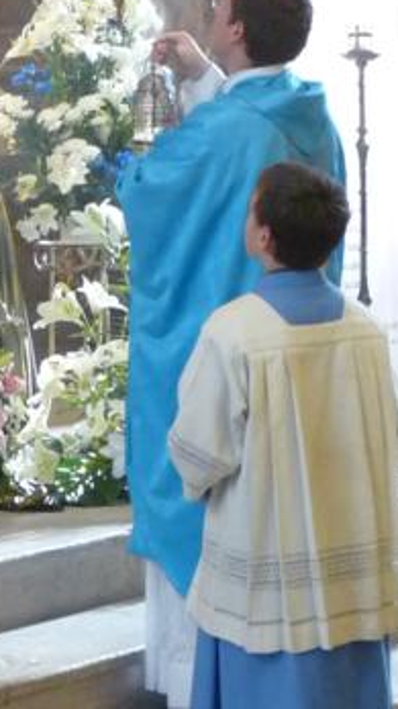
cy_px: 104
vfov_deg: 12.2
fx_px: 3304
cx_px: 43
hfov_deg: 6.9
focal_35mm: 176
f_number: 3.2
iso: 400
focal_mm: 8.7
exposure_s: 1/10
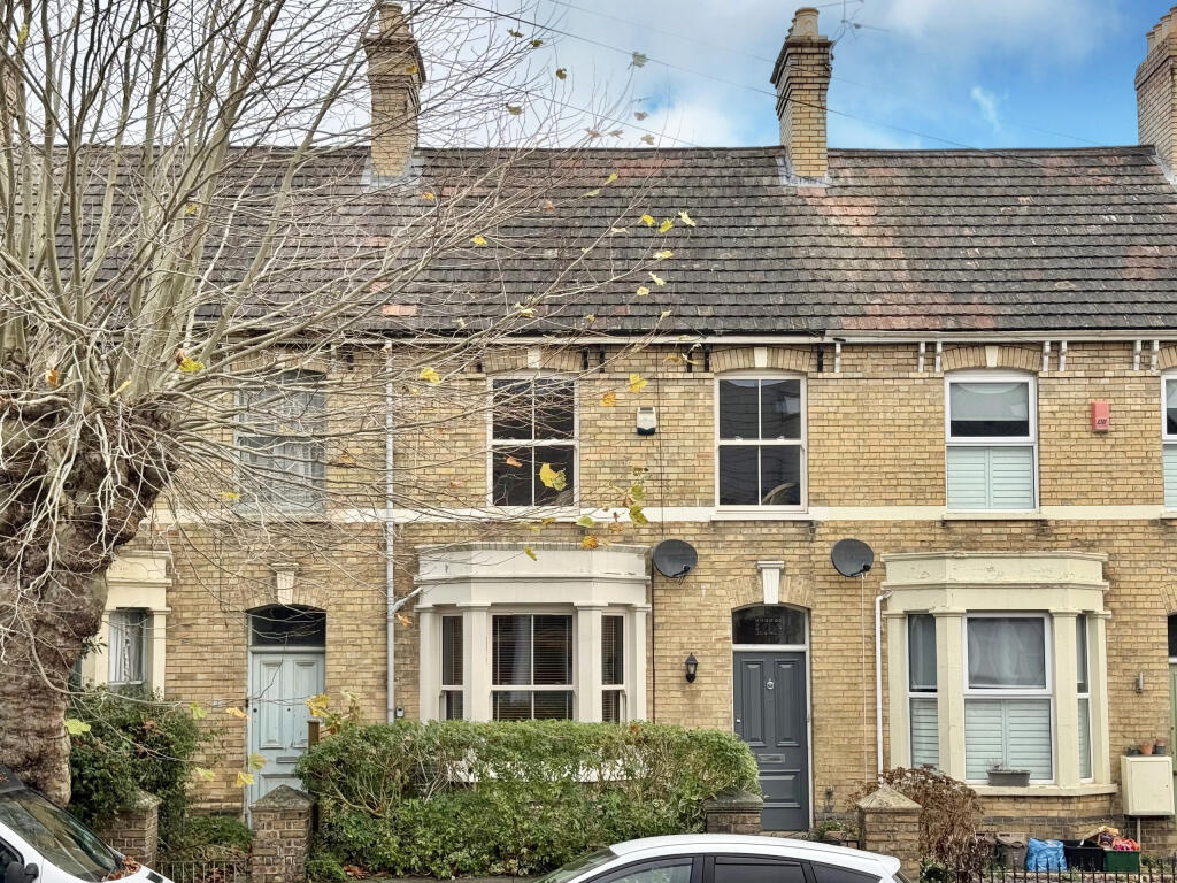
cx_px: 588
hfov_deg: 39.7
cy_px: 442
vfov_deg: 30.3
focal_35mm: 48
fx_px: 1632
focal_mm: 6.76
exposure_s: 1/199
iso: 50
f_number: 1.78
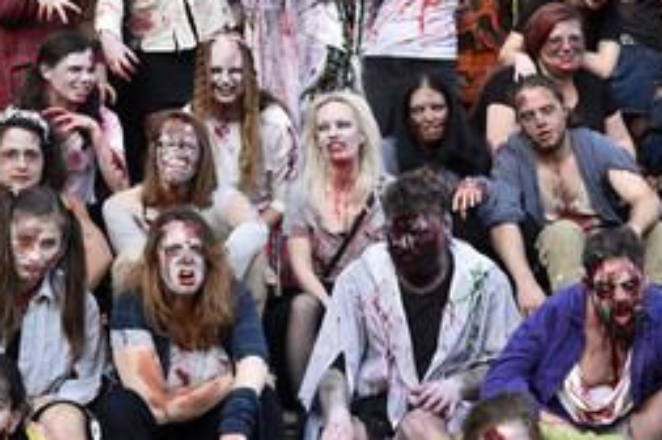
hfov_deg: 16.3
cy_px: 228
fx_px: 2296
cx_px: 512
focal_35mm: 125
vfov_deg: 10.9
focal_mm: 70
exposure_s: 1/125
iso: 400
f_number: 6.3
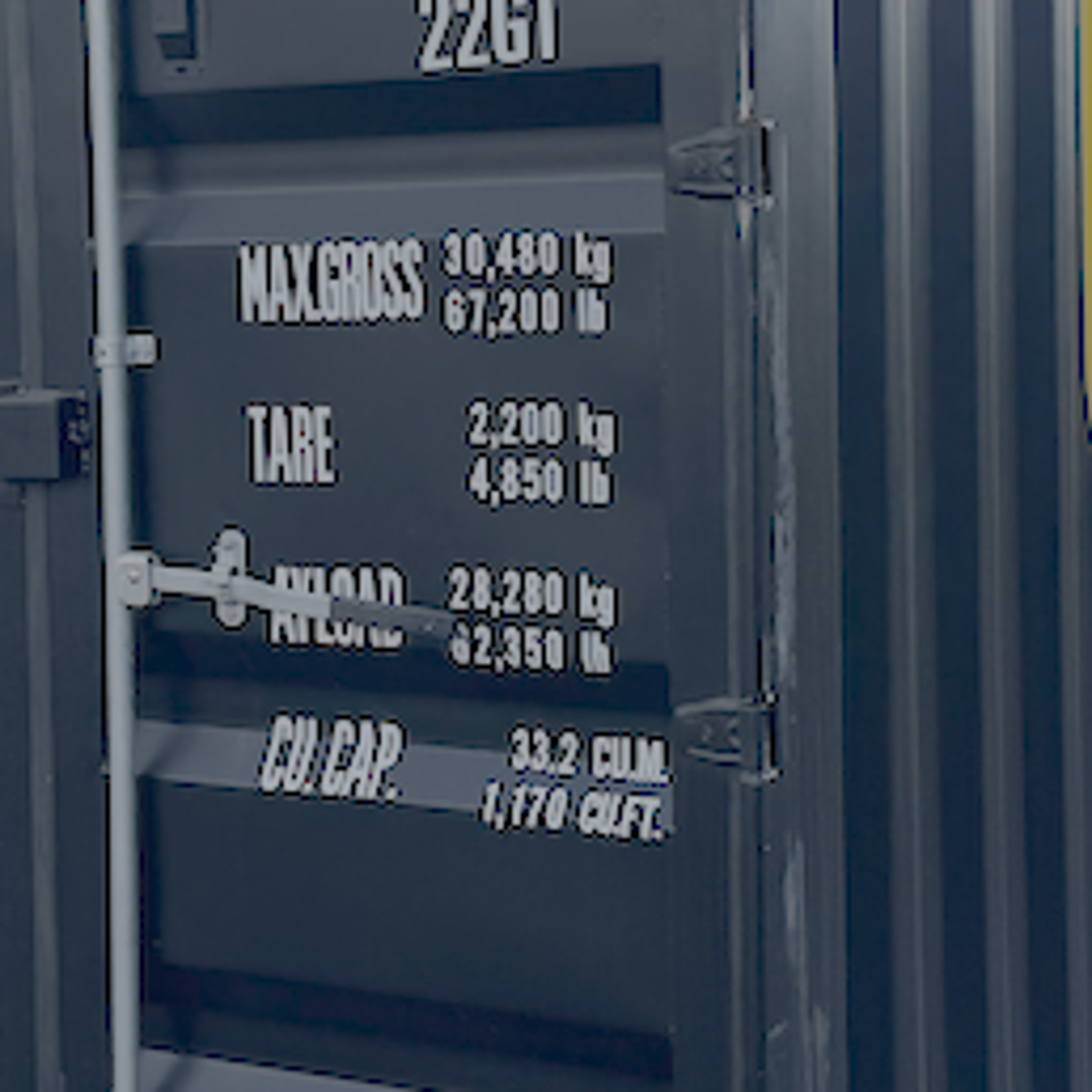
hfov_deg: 21.9
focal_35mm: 79
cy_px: 381
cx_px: 660
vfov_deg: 21.8
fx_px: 2820
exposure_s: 1/1112
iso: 80
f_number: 1.78
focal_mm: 6.76
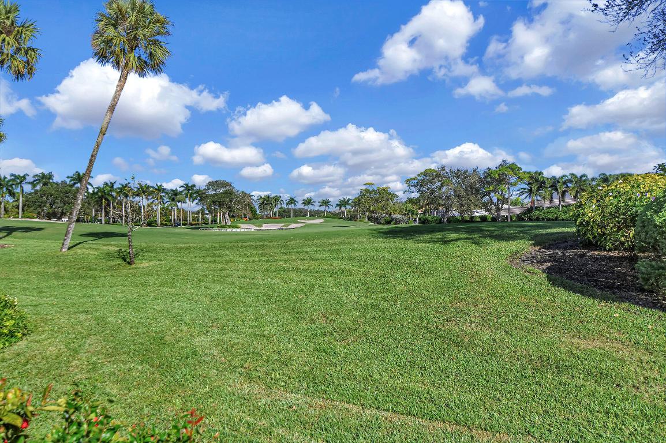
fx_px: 555
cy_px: 222
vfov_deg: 43.6
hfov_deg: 62.0
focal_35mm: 30
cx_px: 333
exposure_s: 1/4000
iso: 1000
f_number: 8
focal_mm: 20
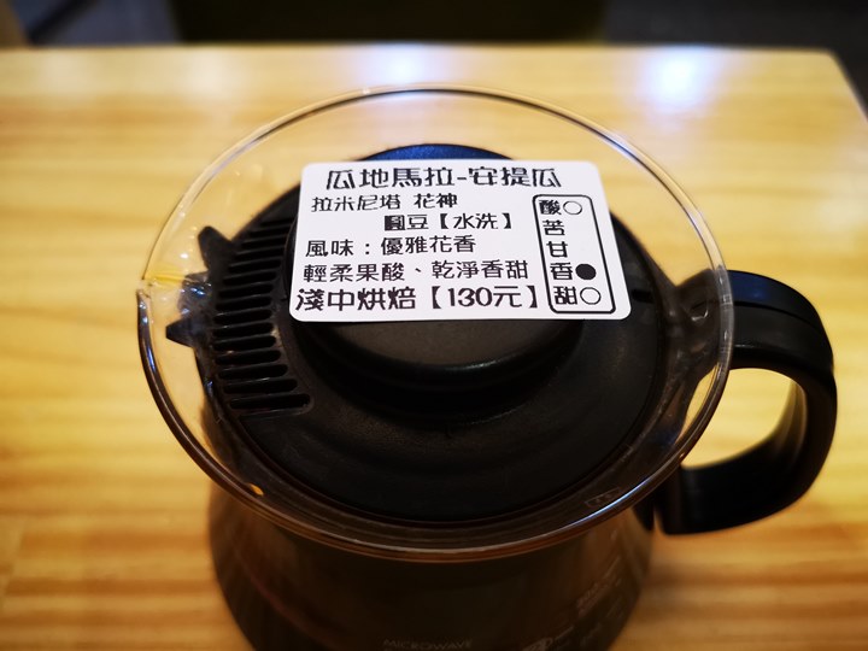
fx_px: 677
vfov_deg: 51.4
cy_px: 326
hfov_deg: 65.3
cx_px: 434
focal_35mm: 27
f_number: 1.8
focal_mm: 3.95
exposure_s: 1/30
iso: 250
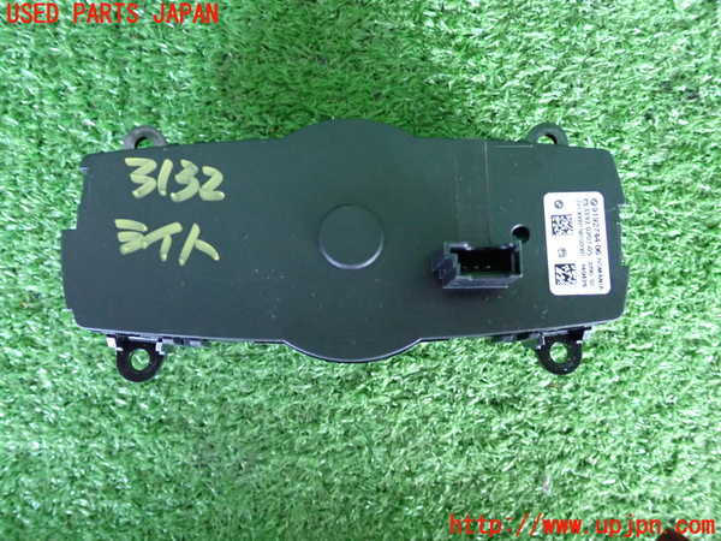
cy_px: 270
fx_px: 667
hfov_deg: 56.8
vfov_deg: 44.2
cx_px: 360
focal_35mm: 32
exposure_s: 1/30
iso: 1000
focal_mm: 5.79
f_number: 2.4
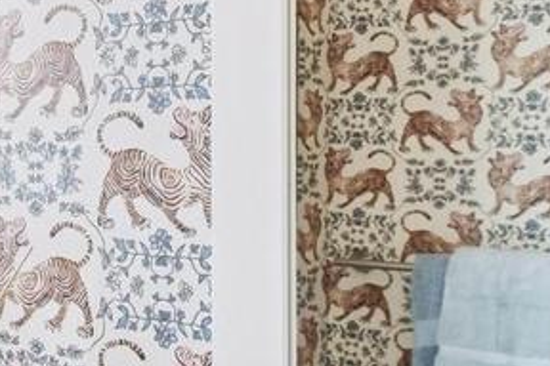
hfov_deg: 21.2
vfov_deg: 18.2
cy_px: 168
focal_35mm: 75
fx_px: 1146
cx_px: -349
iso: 400
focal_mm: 10
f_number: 8
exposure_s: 1/60
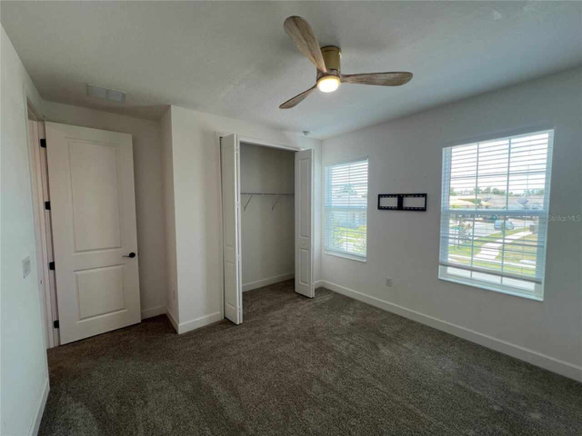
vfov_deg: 89.9
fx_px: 219
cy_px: 218
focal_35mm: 13
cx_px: 291
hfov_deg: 106.2
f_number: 1.8
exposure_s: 1/120
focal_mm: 1.57
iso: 50
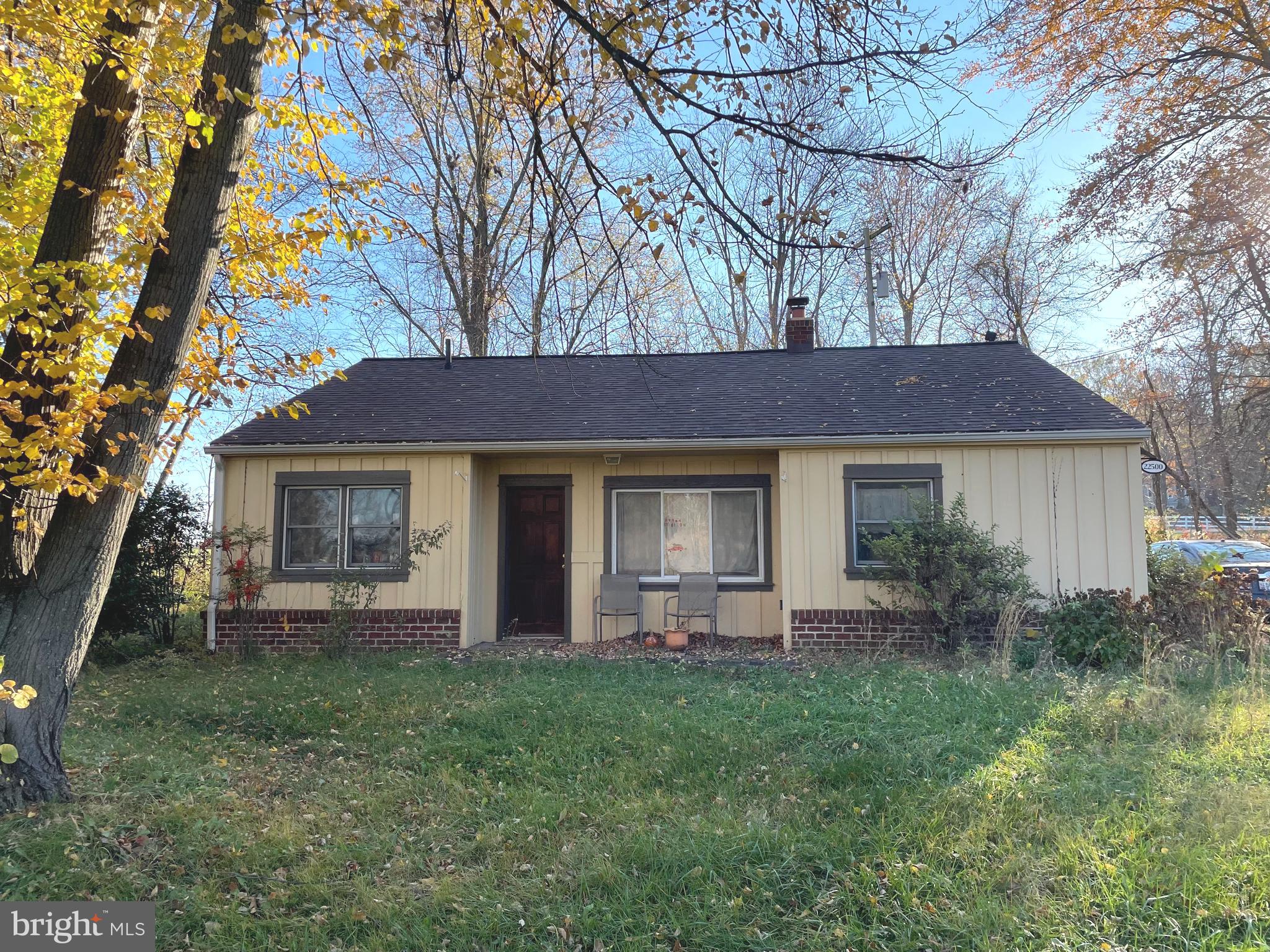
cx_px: 635
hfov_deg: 67.3
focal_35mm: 26
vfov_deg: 53.1
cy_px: 476
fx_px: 954
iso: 32
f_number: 1.6
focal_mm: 4.2
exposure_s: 1/1171
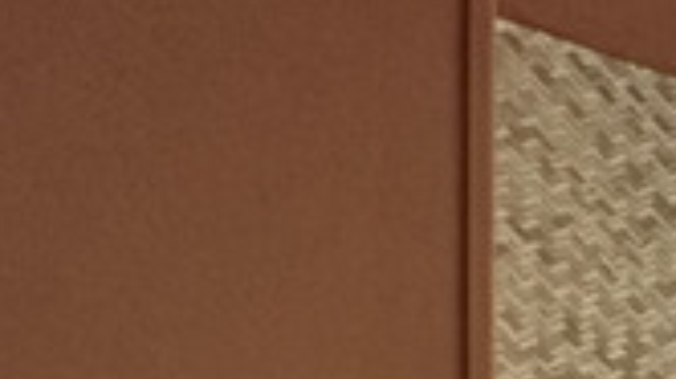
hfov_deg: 12.8
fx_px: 1683
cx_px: 1845
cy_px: 1194
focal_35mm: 94
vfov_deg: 9.5
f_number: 2.2
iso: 200
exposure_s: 1/99
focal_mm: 2.22
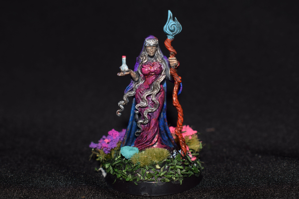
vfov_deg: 21.6
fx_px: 523
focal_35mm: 63
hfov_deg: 31.9
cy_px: 100
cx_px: 150
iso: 100
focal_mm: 42
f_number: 8
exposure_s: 1/60
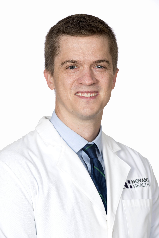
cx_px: 80
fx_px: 1158
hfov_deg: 7.9
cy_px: 119
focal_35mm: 175
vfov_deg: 11.7
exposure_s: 1/125
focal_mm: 175
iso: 125
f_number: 10
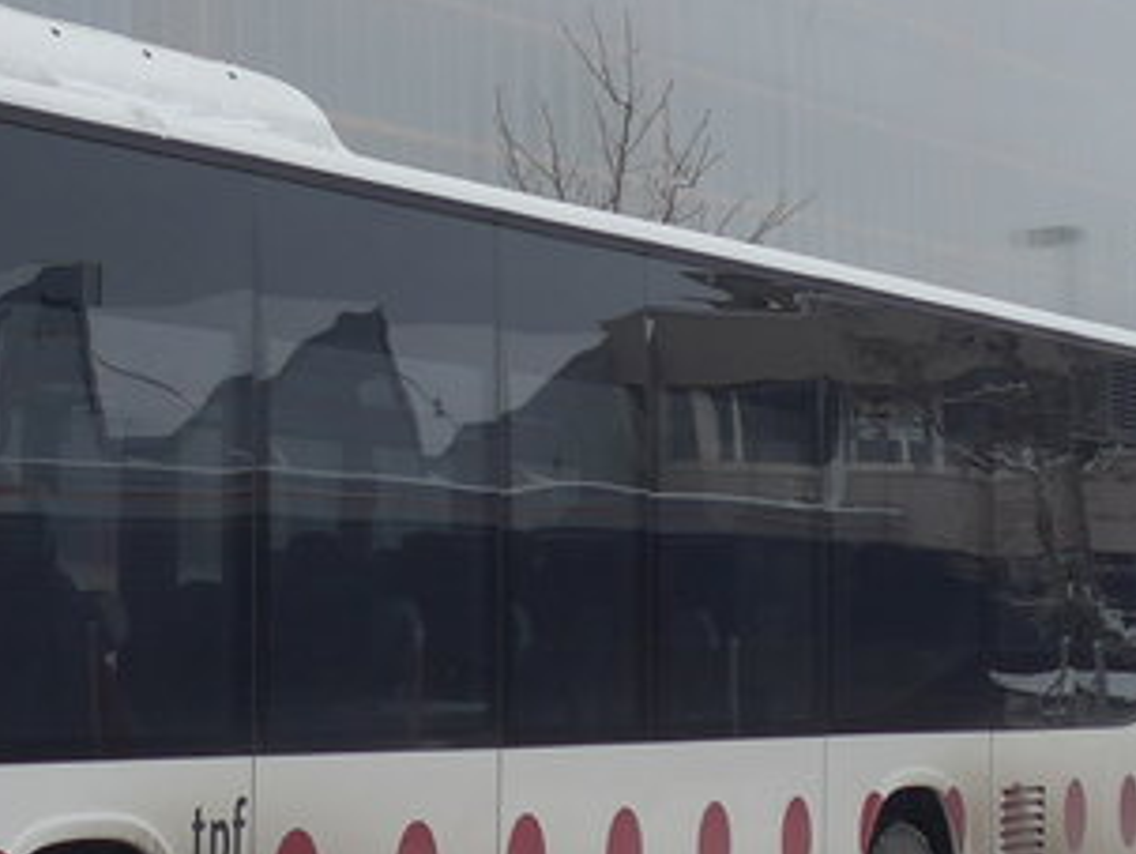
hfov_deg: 13.5
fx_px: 4697
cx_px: -79
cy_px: 237
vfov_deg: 10.4
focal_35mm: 143
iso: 80
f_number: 2.8
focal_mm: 7.5
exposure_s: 1/320
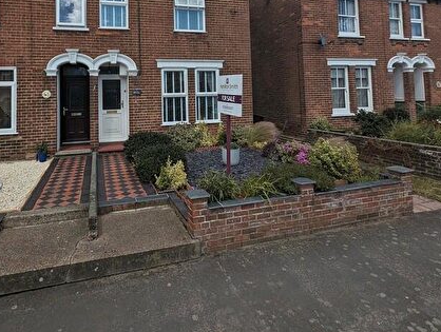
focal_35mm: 20
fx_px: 255
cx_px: 172
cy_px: 79
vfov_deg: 61.9
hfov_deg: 80.5
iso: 41
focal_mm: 2.23
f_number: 1.95
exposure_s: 1/2119
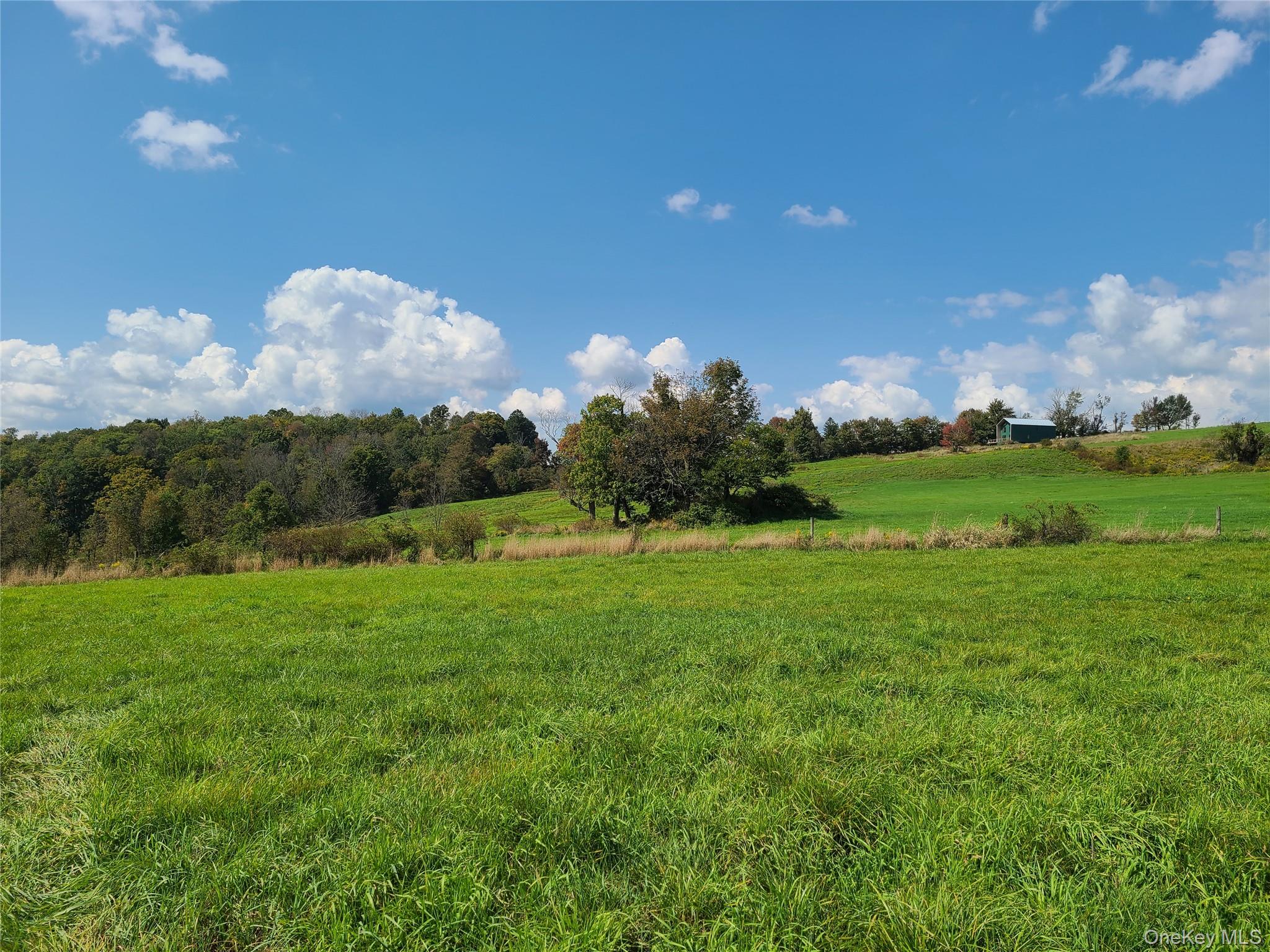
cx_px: 635
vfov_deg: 53.1
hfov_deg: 67.3
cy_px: 476
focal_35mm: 26
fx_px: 954
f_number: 1.8
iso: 40
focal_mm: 5.4
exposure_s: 1/3273
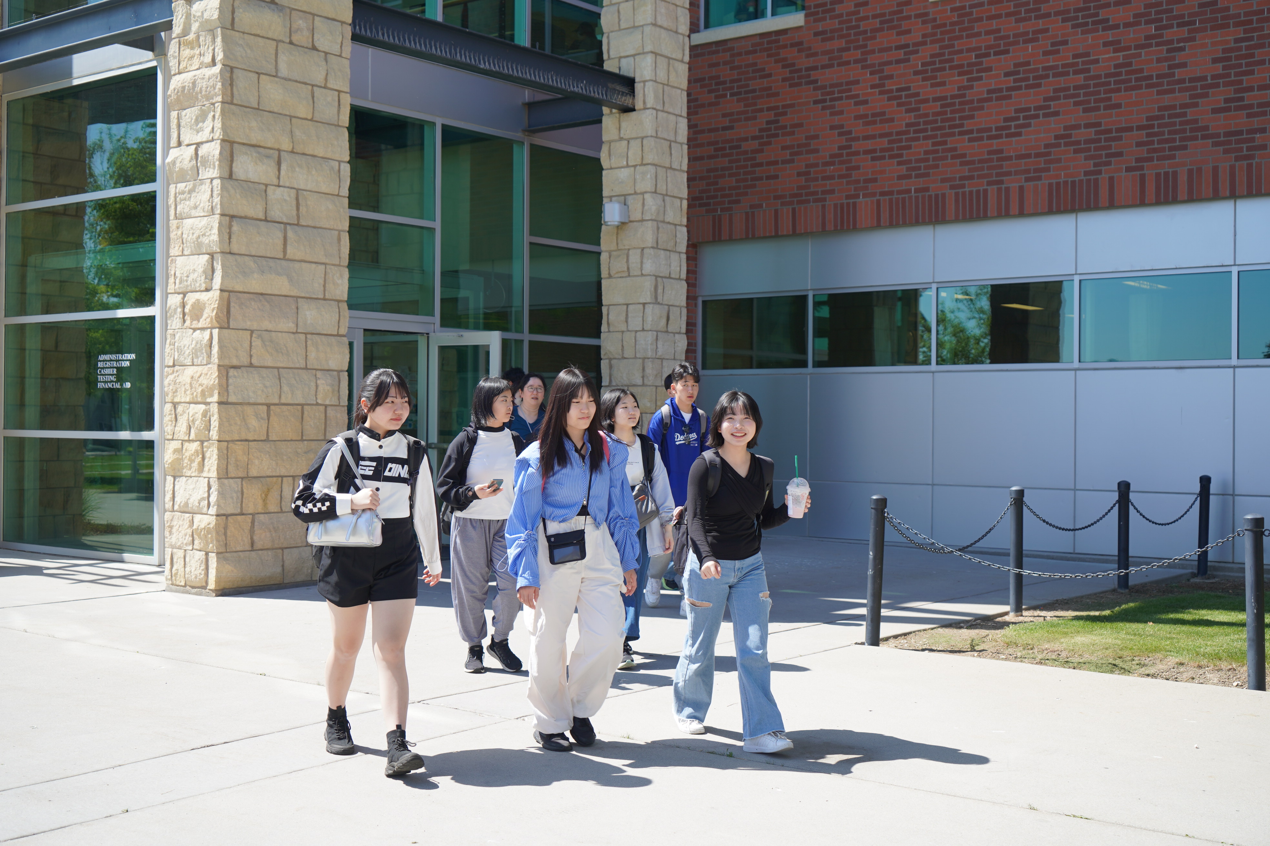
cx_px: 635
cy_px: 423
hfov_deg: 46.4
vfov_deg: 31.9
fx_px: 1482
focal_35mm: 42
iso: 100
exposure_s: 1/400
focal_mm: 42
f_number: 4.5
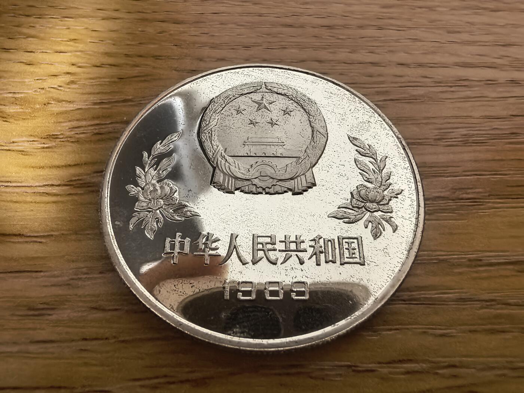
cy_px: 196
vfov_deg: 56.8
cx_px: 262
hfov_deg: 71.6
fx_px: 363
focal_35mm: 24
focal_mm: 1.68
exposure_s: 1/25
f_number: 2.2
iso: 640
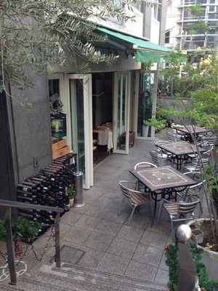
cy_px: 146
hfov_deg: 42.9
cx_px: 109
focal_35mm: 33
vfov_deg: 55.4
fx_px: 277
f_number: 2.4
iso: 50
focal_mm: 4.12
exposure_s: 1/120
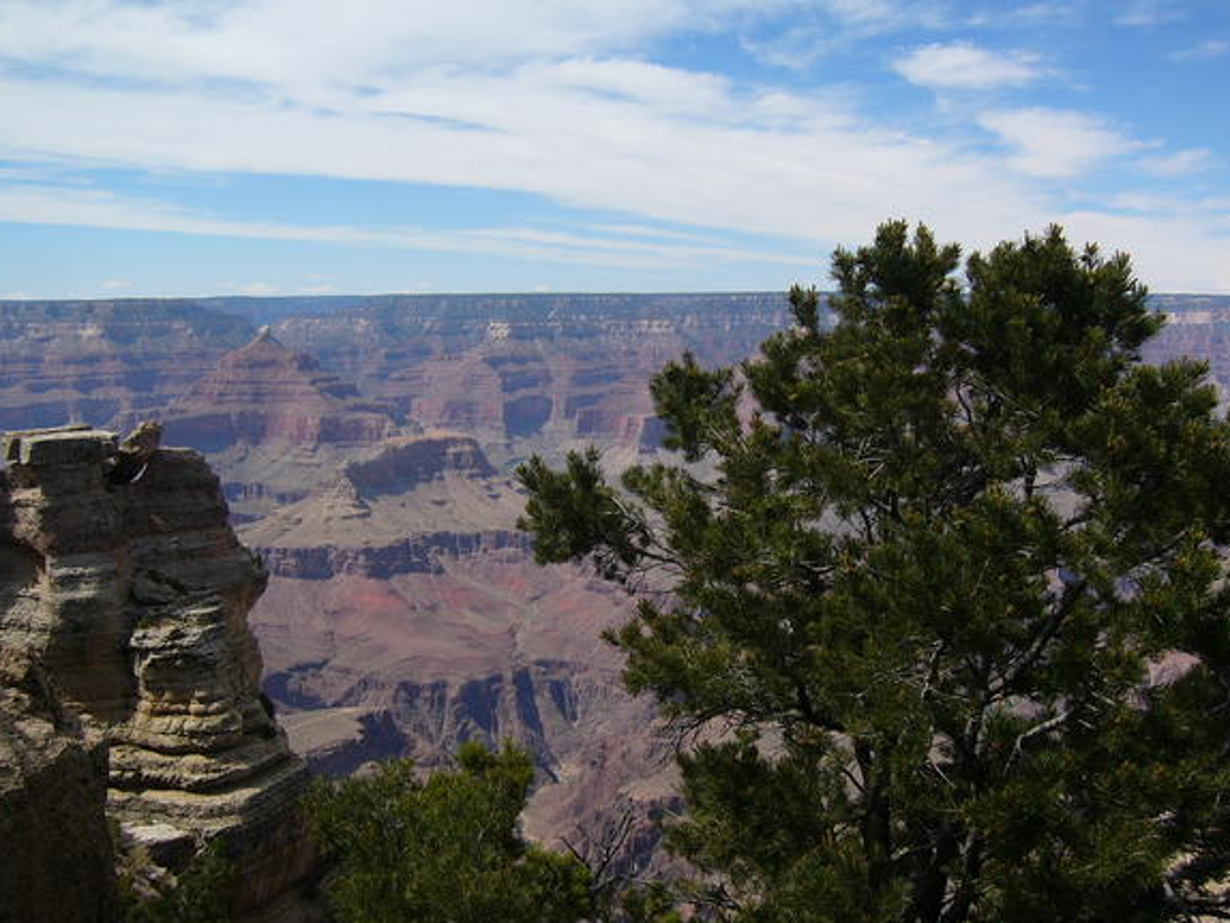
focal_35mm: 39
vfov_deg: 36.8
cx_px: 594
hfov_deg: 47.8
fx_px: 1386
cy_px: 497
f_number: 8
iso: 50
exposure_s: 1/200
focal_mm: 5.8
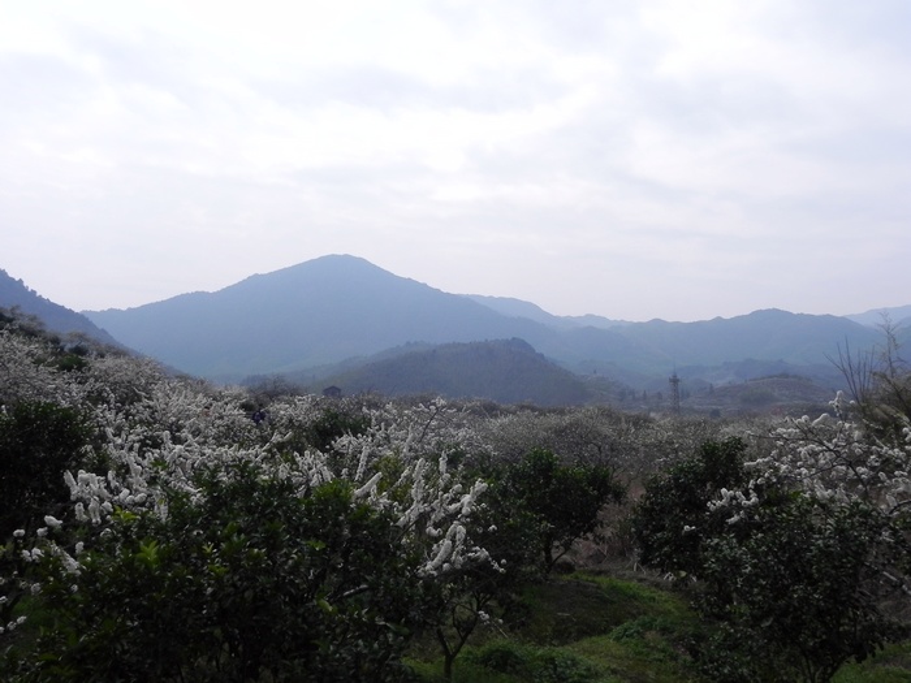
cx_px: 456
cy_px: 342
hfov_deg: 61.7
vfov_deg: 48.2
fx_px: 763
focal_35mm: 29
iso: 160
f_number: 8
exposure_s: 1/484
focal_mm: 5.2
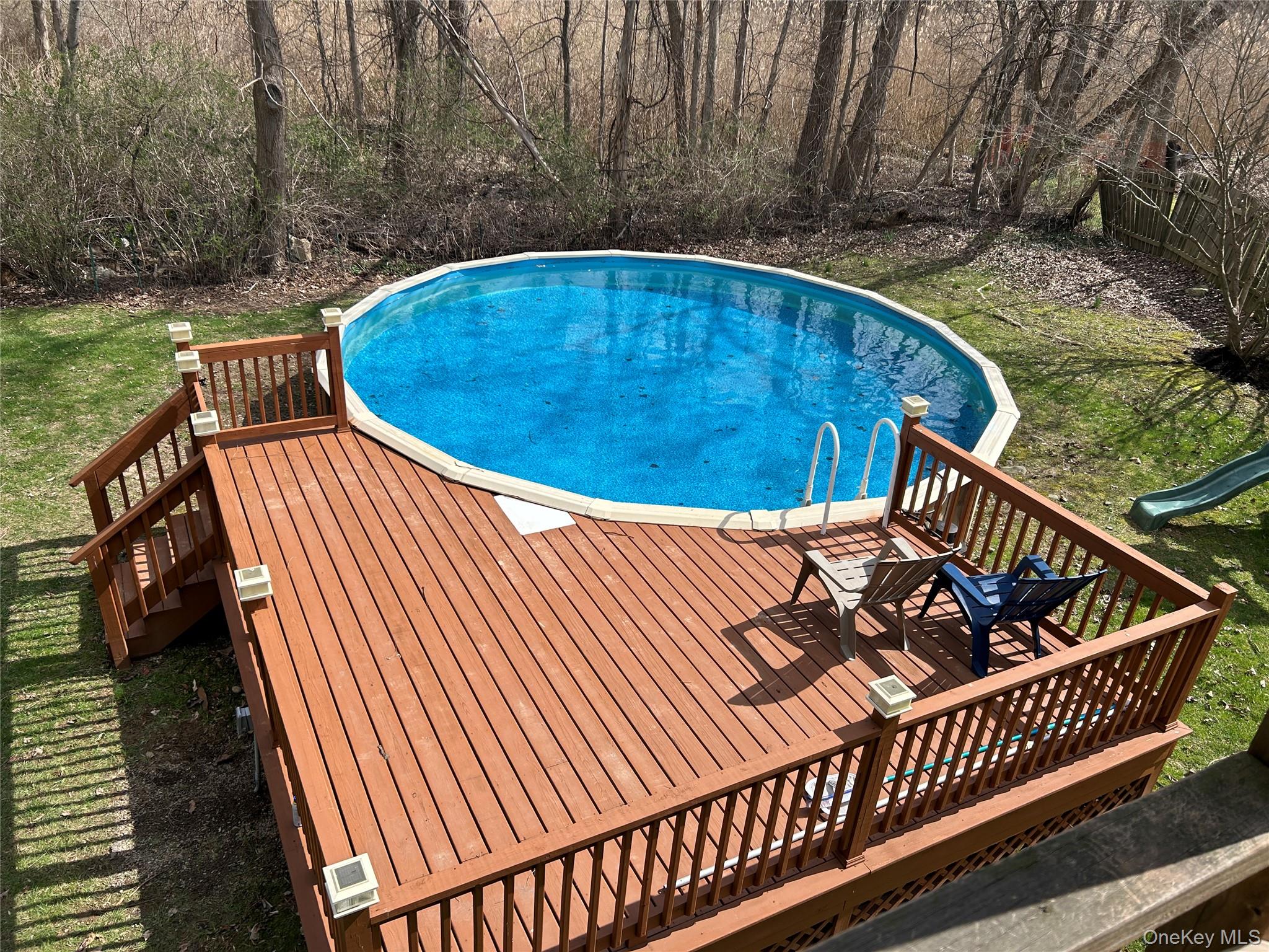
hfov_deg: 67.3
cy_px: 476
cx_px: 634
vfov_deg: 53.1
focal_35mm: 26
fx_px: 953
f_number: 1.5
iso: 50
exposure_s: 1/3356
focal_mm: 5.7
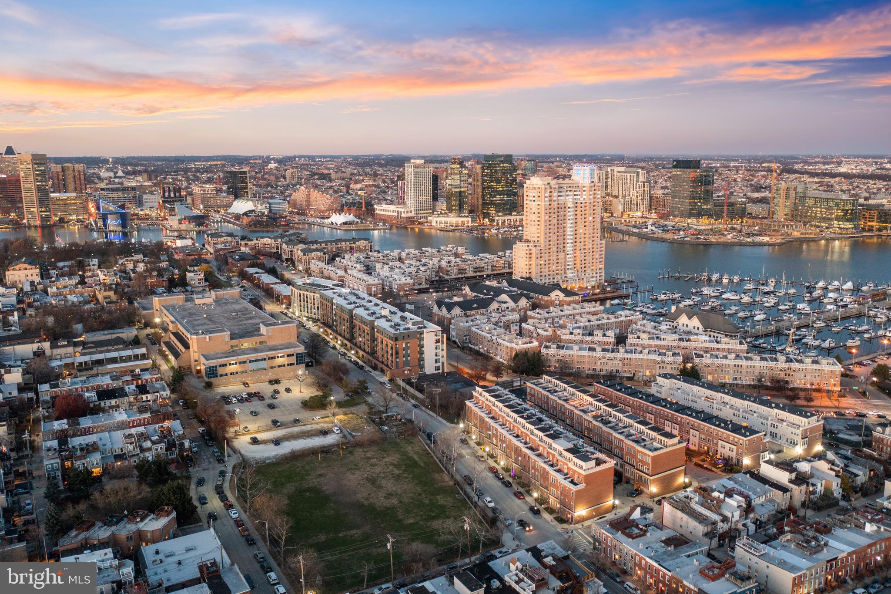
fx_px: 693
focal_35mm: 28
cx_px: 446
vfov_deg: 46.4
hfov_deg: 65.5
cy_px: 297
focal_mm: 10.26
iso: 400
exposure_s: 1/15
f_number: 2.8
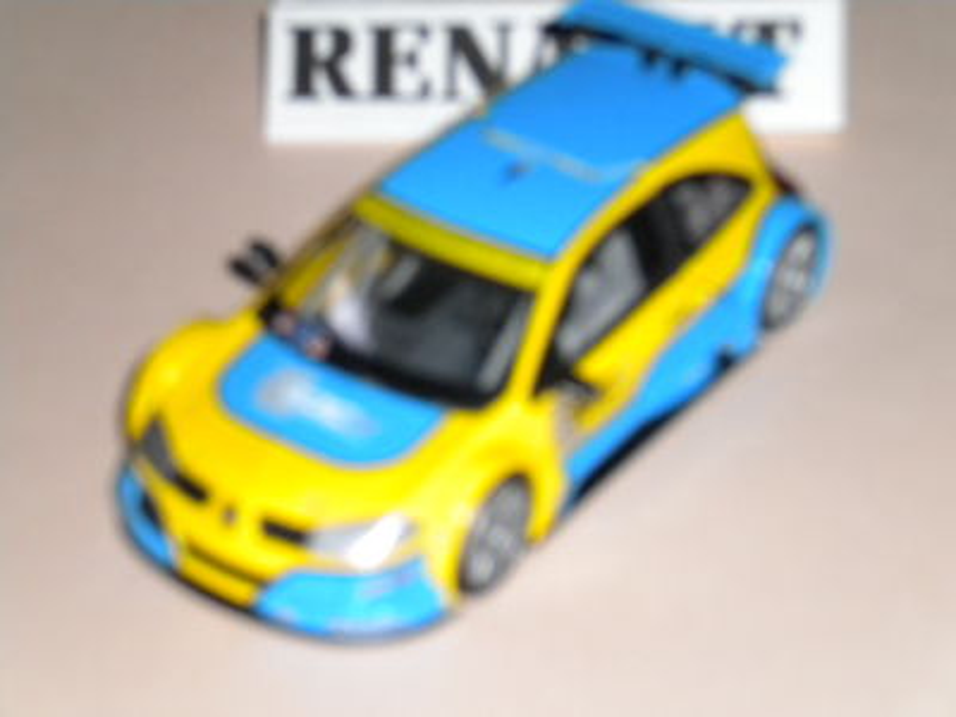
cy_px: 358
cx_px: 478
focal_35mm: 105
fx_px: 2900
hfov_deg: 18.7
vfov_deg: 14.1
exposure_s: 1/60
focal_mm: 18.9
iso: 400
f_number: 5.9
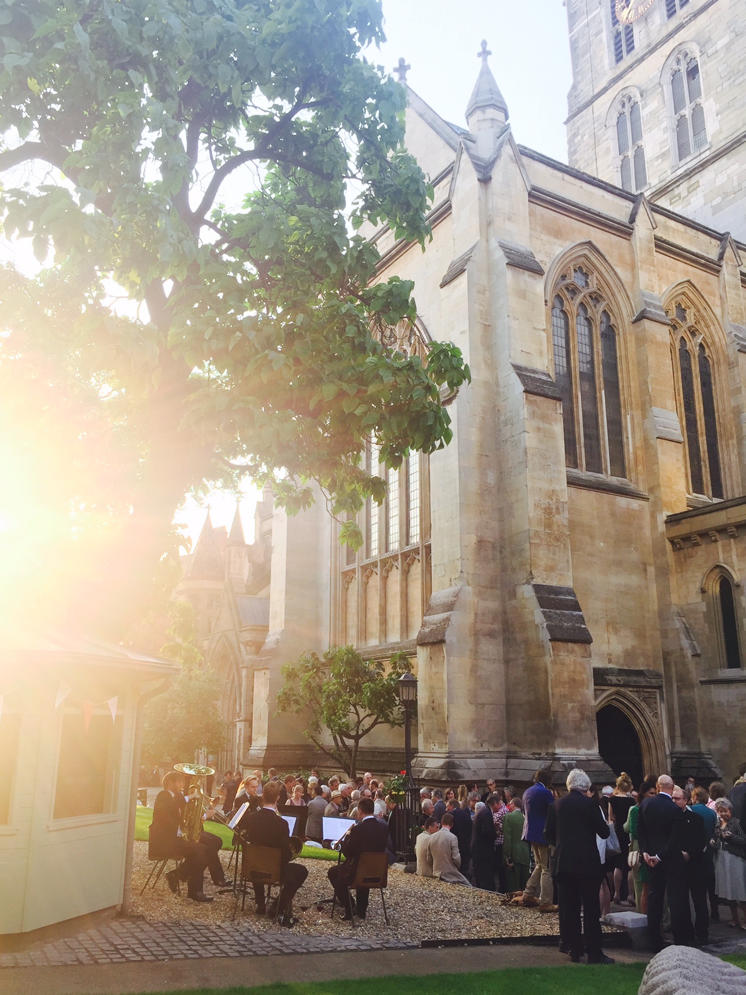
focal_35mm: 30
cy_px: 486
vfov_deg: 60.0
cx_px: 364
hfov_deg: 46.8
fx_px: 862
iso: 32
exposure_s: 1/210
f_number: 2.2
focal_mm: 4.15
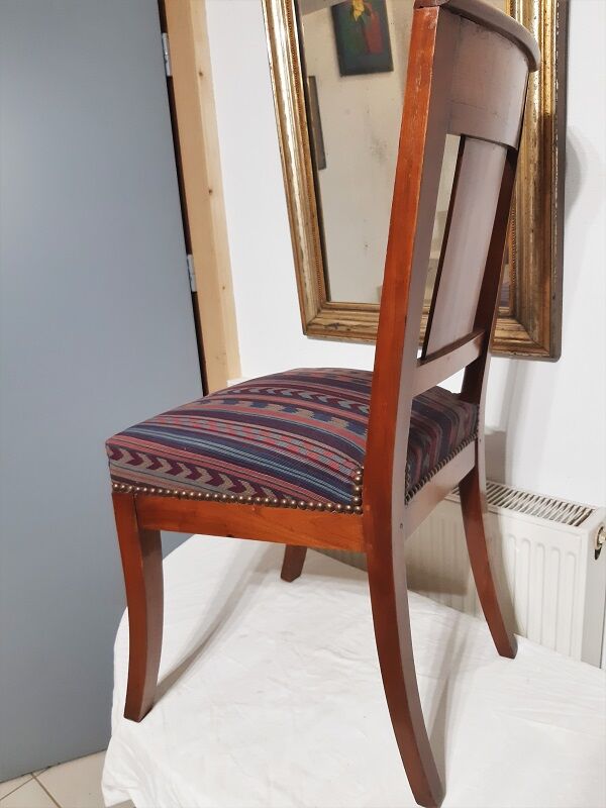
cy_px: 404
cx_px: 303
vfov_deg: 67.3
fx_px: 607
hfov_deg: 53.1
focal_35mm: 26
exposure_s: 1/50
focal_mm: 3.93
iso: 125
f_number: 1.7
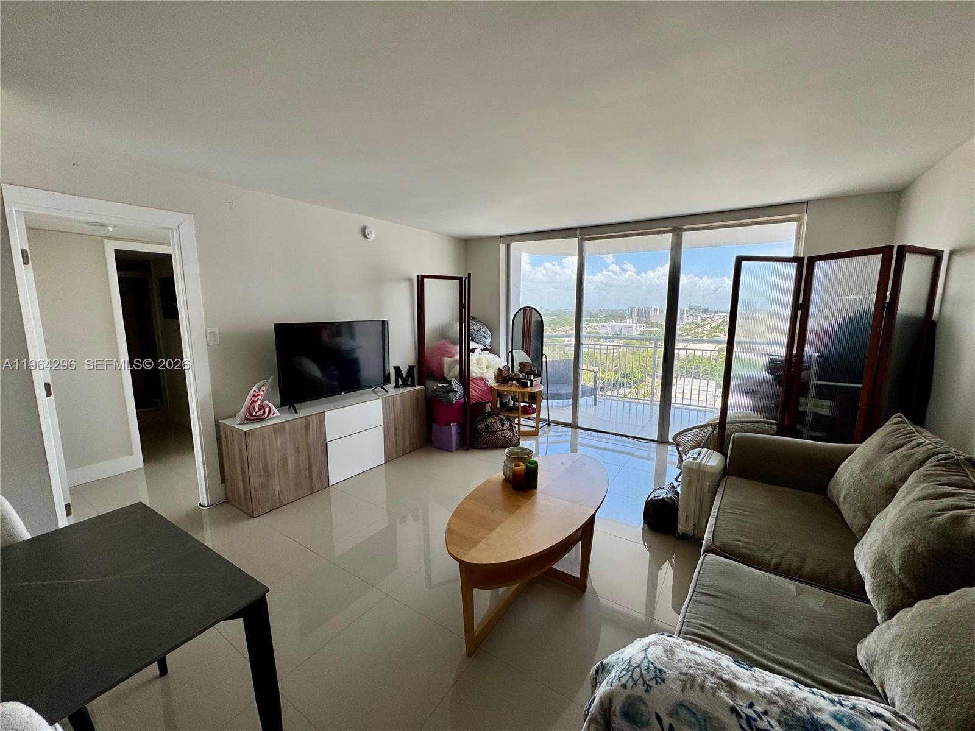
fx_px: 394
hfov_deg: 102.1
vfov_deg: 85.7
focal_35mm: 14
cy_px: 366
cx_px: 488
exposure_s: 1/347
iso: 40
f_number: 2.2
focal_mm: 2.22
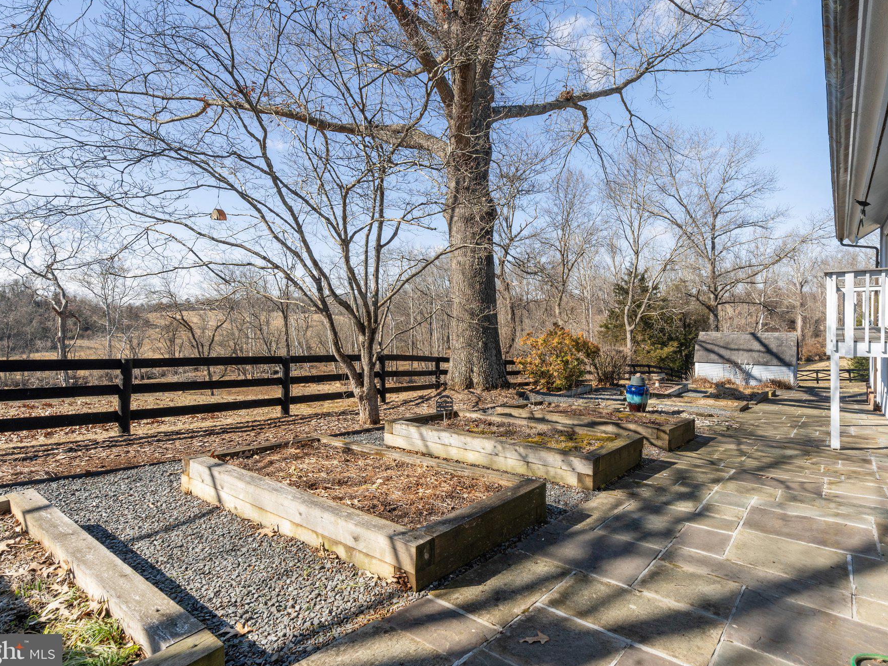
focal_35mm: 18
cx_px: 469
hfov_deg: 87.7
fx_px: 462
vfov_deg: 71.6
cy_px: 325
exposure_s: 1/250
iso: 200
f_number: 11
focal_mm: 16
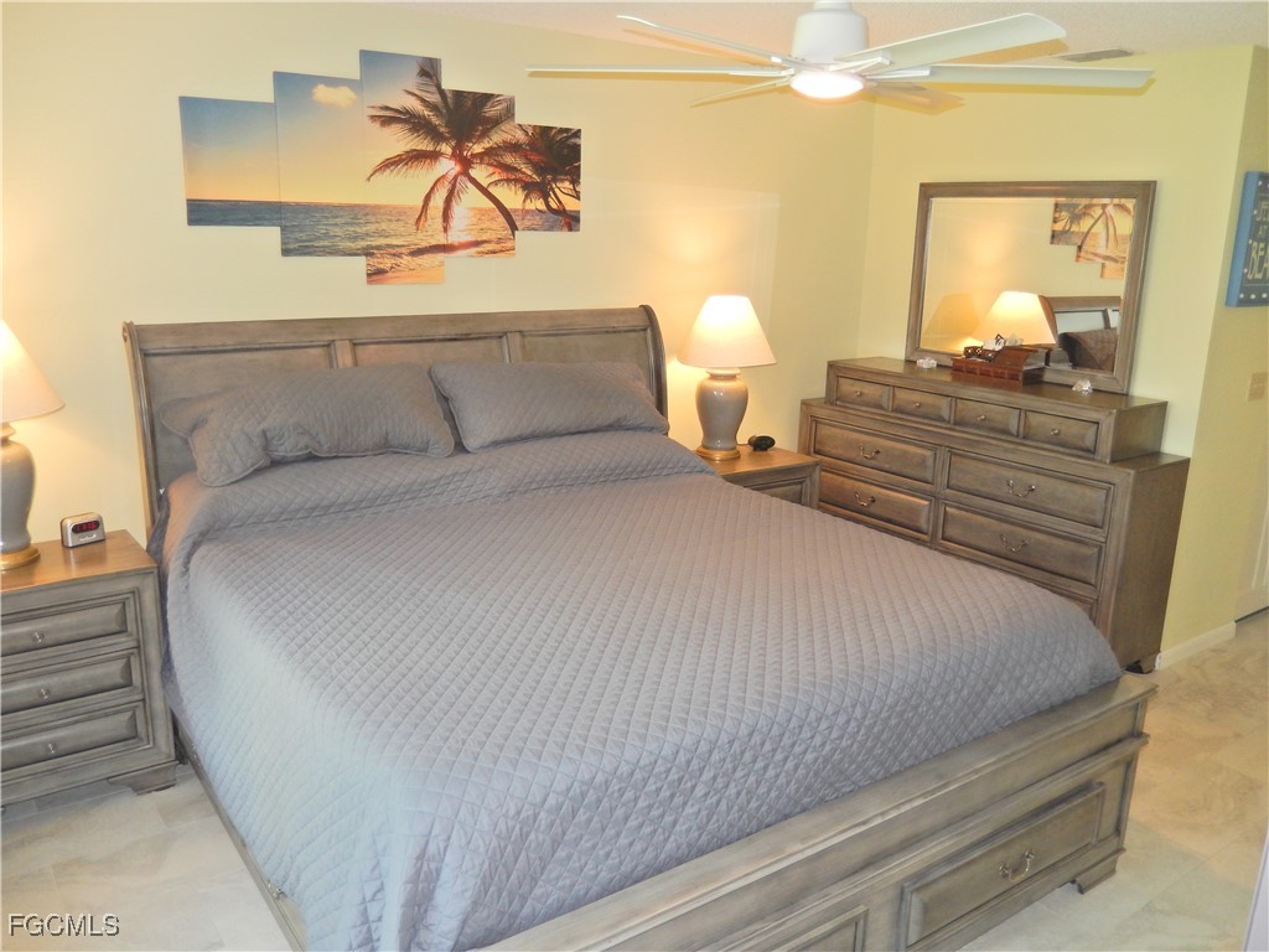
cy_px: 476
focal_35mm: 28
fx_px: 1026
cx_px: 634
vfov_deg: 49.7
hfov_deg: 63.4
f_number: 3.6
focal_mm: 5.1
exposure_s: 1/30
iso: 200
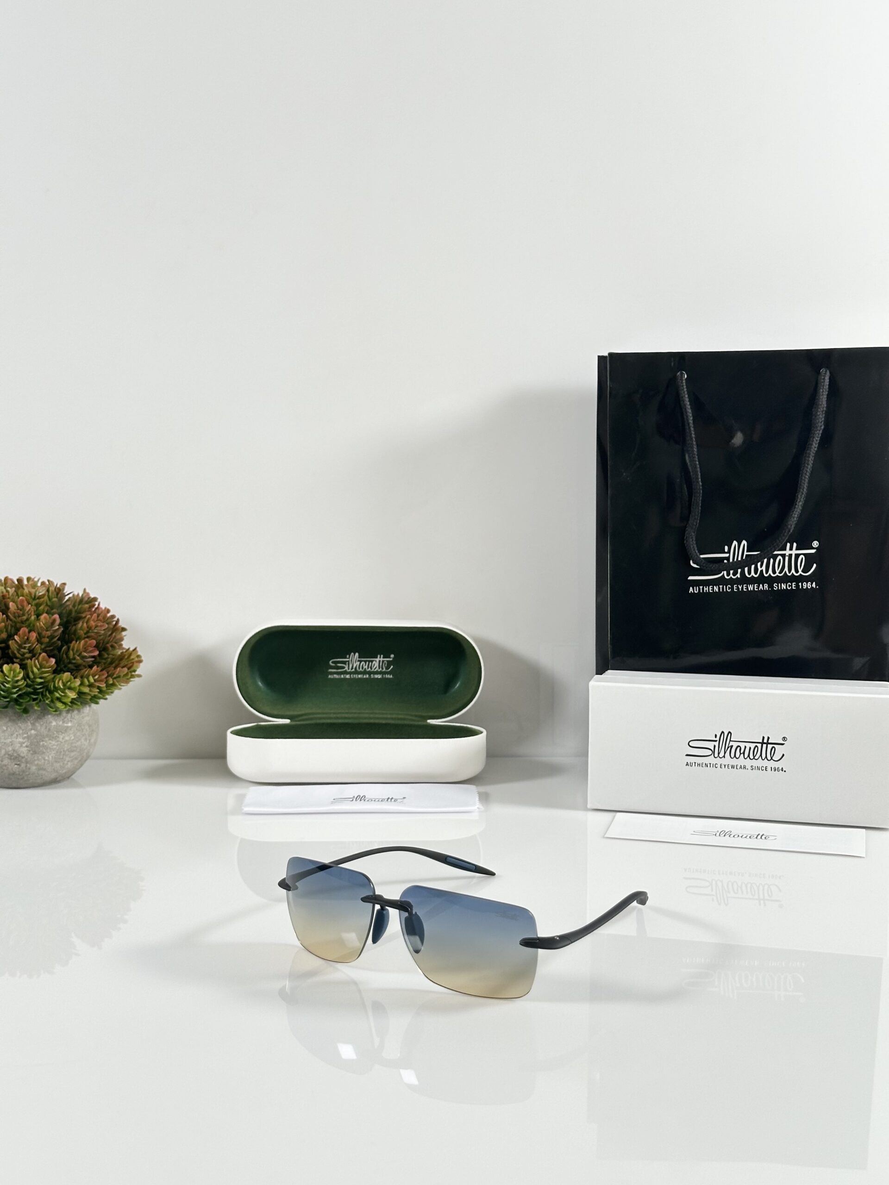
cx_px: 444
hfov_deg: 30.3
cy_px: 592
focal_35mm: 48
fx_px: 1644
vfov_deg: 39.7
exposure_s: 1/100
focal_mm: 6.86
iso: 80
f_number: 1.78
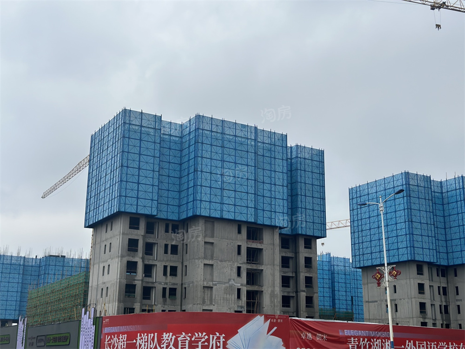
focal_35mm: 48
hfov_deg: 39.7
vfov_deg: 30.3
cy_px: 174
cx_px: 232
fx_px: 645
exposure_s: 1/3058
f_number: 1.78
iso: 100
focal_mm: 6.86
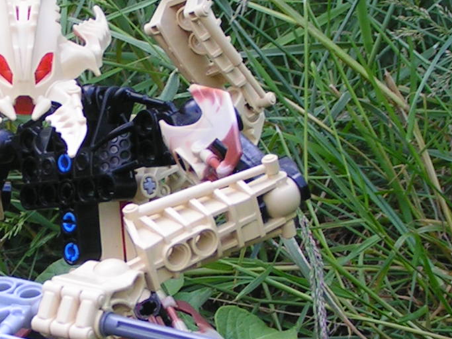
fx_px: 2115
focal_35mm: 162
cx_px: 32
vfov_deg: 9.2
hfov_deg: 12.1
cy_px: 201
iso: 50
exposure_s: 1/60
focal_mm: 8.3
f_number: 4.5
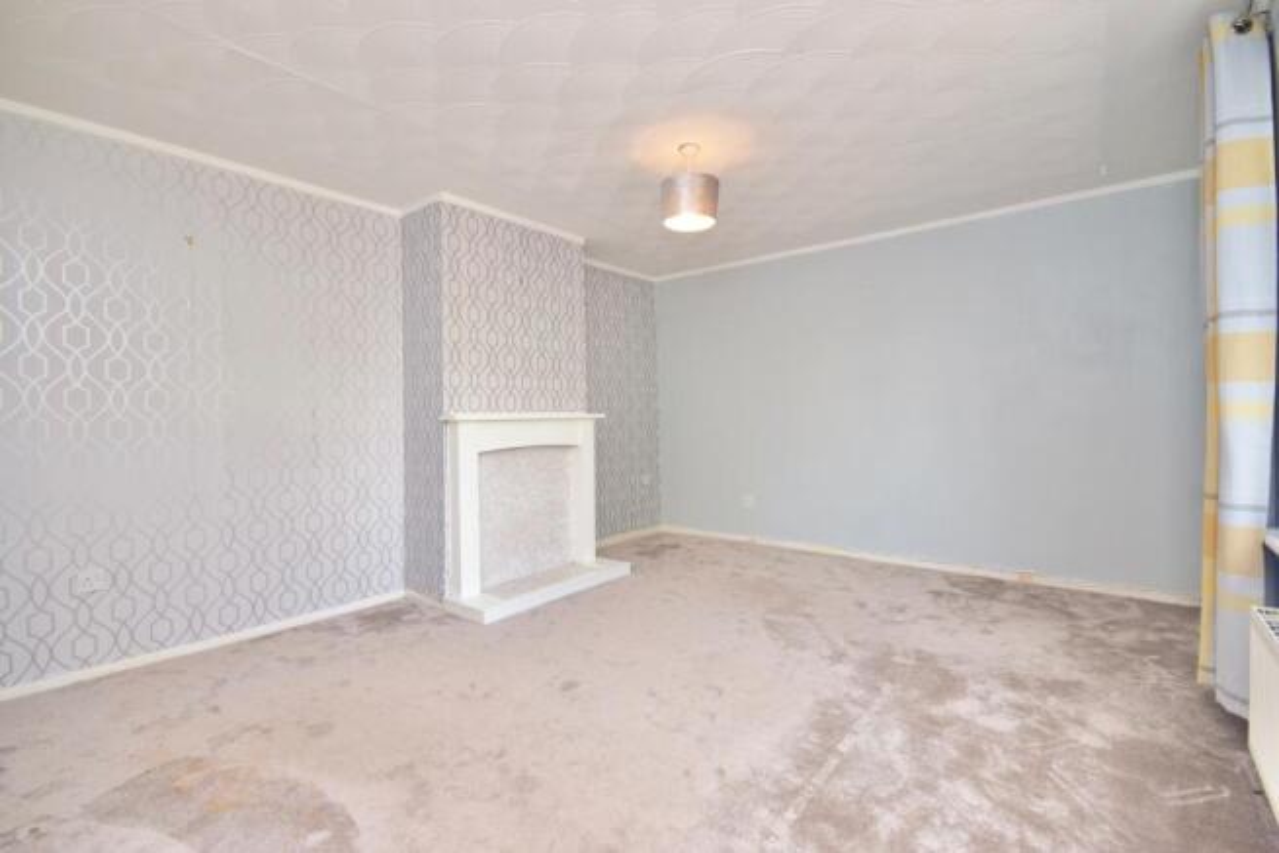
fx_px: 533
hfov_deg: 100.4
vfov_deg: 77.4
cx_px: 640
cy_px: 426
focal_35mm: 15
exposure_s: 1/60
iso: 800
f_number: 8
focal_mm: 10
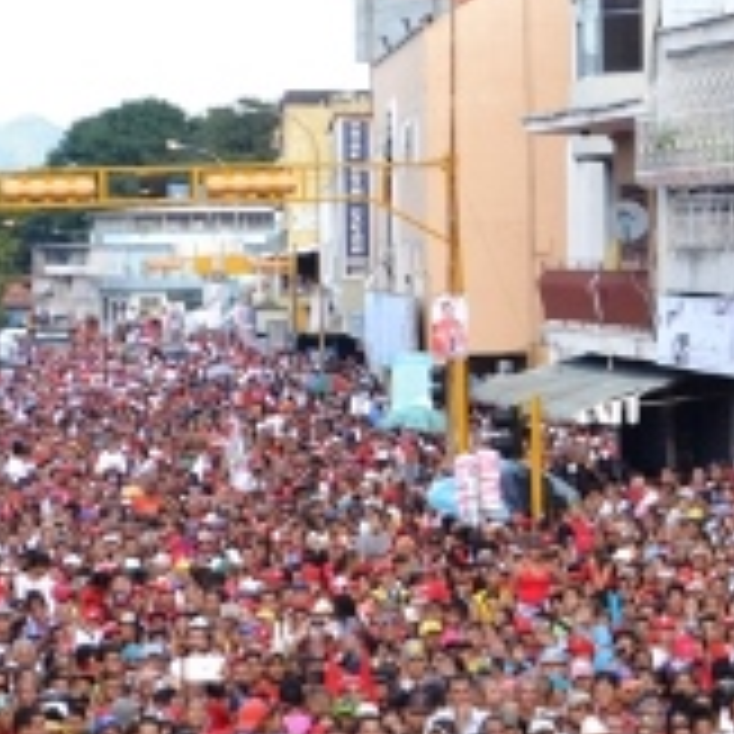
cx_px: 757
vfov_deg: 11.6
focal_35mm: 150
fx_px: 3598
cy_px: 390
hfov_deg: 11.5
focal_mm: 30
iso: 400
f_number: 5
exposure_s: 1/200
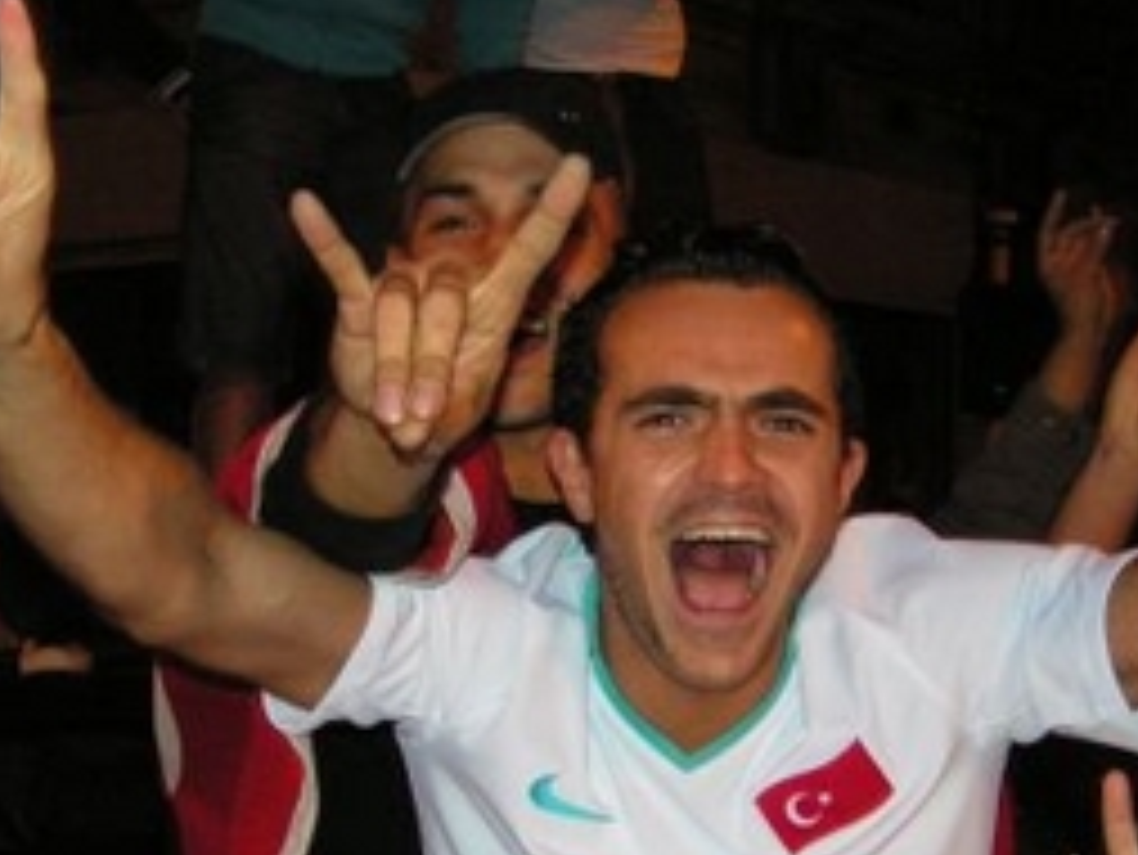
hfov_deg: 26.0
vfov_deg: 19.6
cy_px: 506
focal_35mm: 75
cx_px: 612
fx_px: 2467
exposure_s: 1/40
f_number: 2.8
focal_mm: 6.3
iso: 200
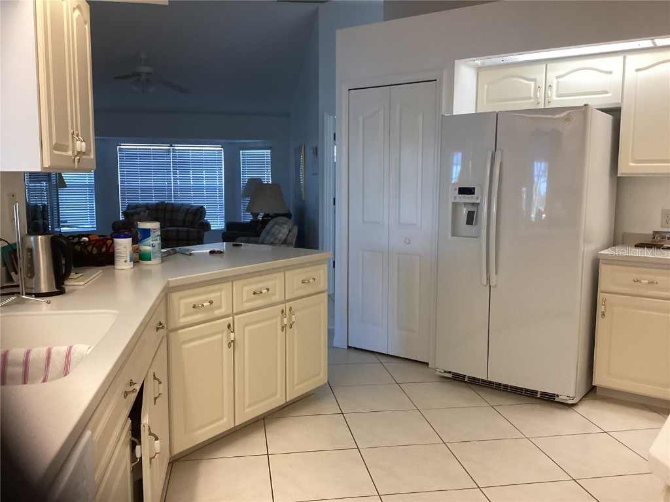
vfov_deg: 45.4
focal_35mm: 31
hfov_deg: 58.4
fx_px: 600
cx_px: 335
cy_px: 251
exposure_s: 1/60
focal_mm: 3.3
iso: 200
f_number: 2.4
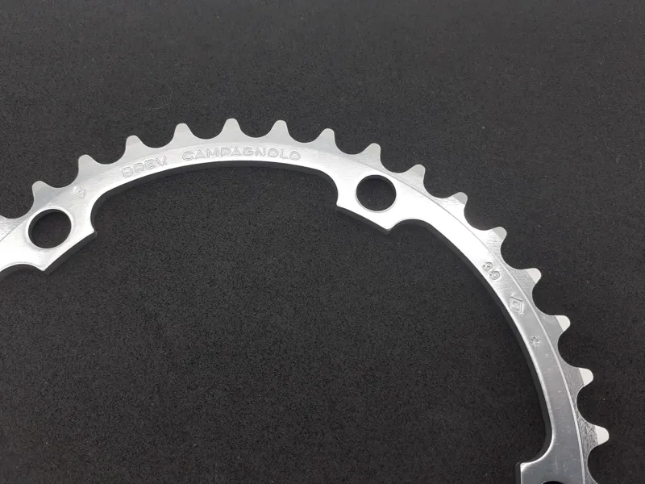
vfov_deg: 51.4
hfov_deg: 65.3
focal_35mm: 27
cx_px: 322
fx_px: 503
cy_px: 242
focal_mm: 3.6
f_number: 1.9
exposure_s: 1/138
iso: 40
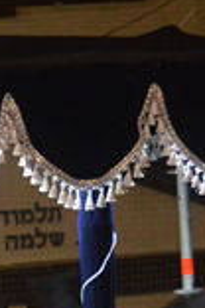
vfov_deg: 4.3
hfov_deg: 2.9
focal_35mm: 475
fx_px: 4057
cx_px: -95
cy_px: 419
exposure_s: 1/160
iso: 3200
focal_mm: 62
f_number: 4.5
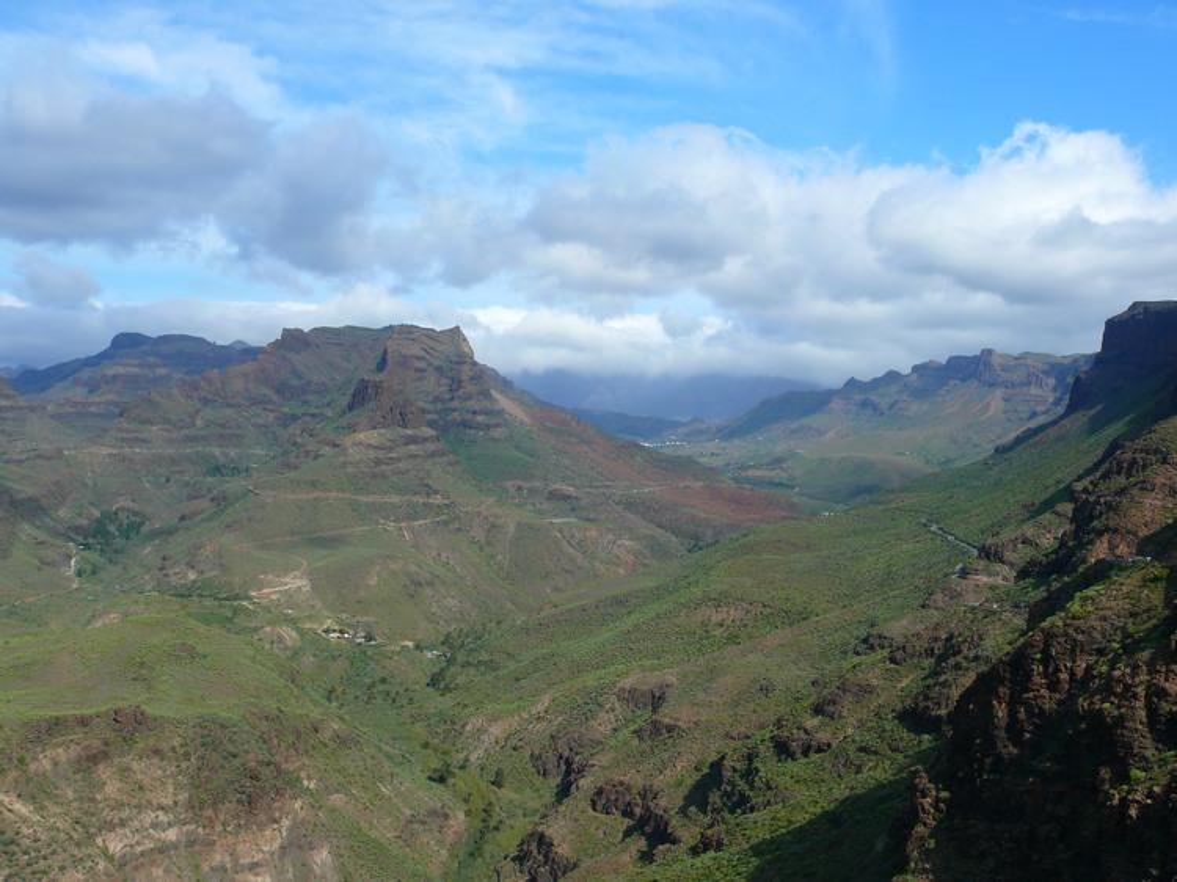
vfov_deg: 40.7
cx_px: 588
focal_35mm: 35
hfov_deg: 52.6
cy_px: 441
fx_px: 1190
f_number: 5.6
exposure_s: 1/200
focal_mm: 7.4
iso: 100
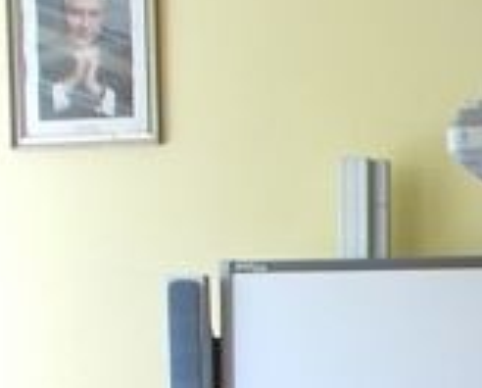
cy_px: 635
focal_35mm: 158
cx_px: 1005
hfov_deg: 10.9
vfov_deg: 9.5
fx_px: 2259
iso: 80
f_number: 3.2
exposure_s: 1/25
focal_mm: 4.6
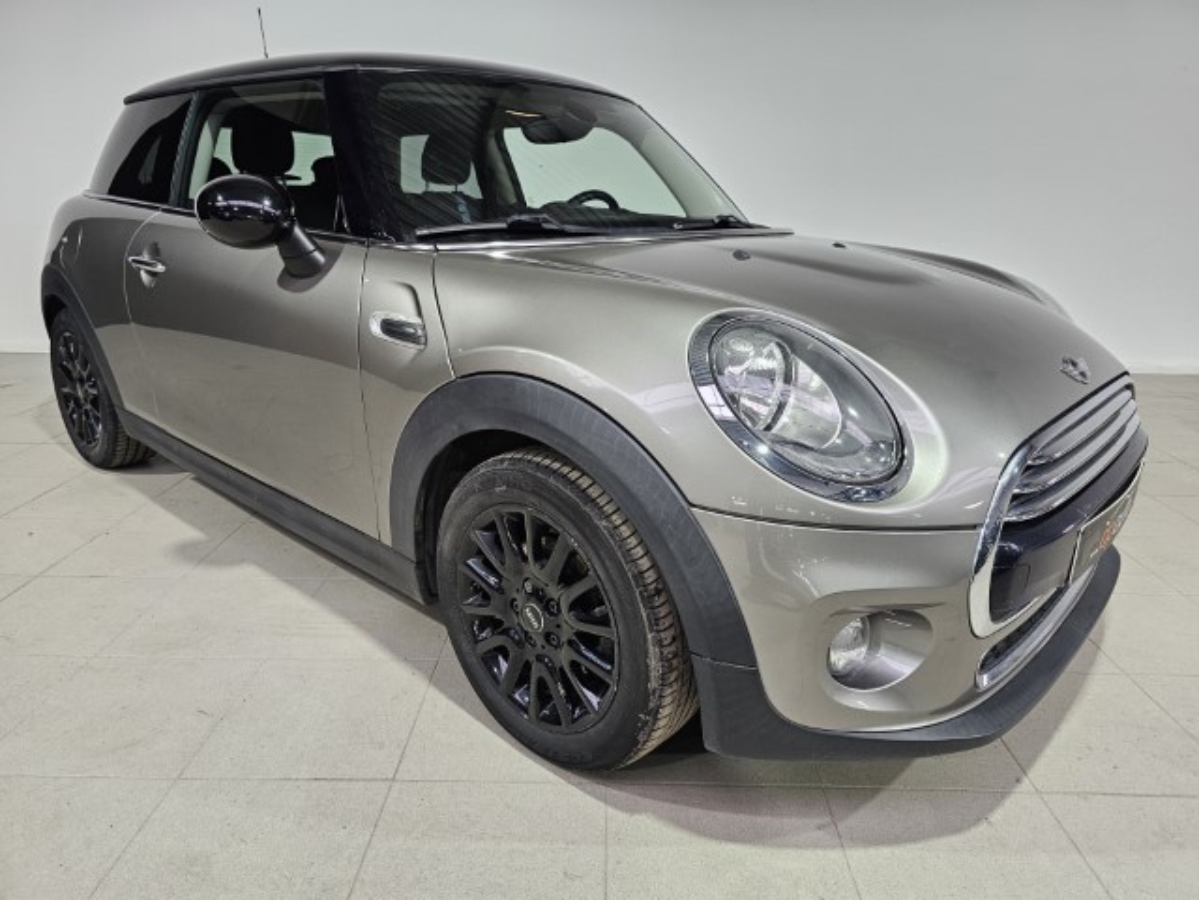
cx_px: 600
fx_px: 797
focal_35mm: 23
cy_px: 450
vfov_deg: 58.9
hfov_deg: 73.9
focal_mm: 6.3
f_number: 1.7
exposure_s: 1/180
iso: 200
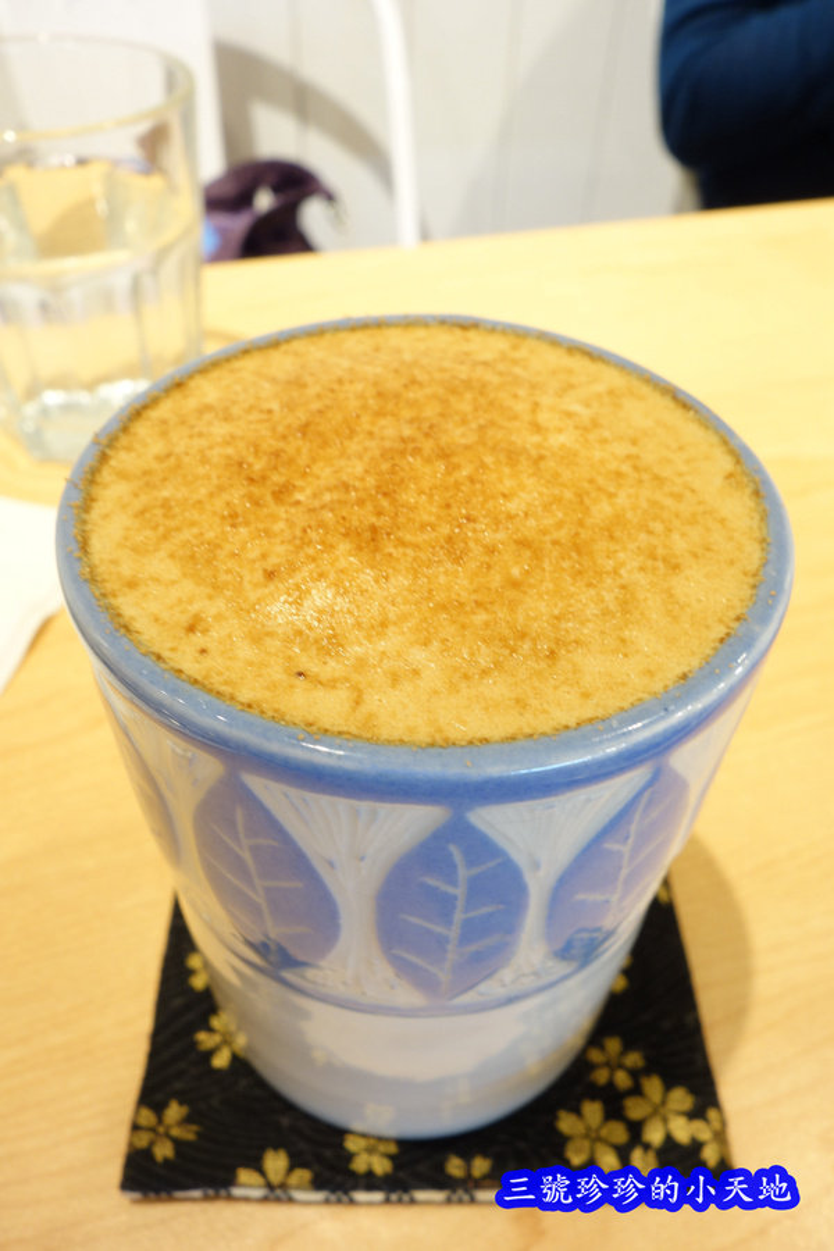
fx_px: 973
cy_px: 626
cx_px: 417
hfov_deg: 46.4
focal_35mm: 28
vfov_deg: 65.5
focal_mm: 10.4
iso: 320
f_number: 6.3
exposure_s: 1/4
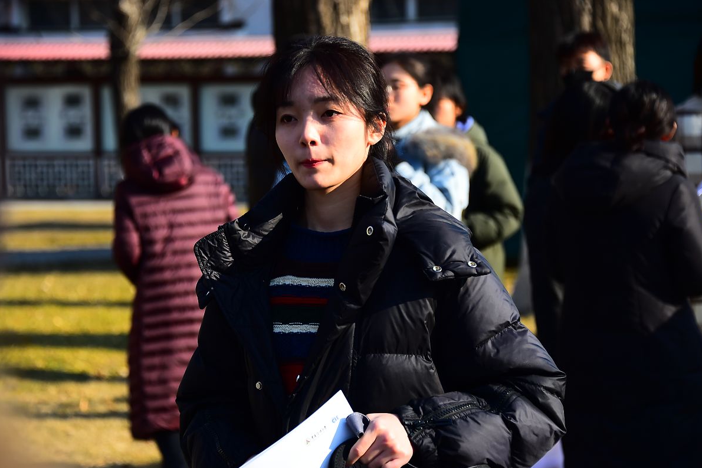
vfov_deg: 10.9
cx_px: 353
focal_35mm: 126
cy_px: 234
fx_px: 2456
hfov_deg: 16.3
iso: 500
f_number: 5.6
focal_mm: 125
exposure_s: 1/1250
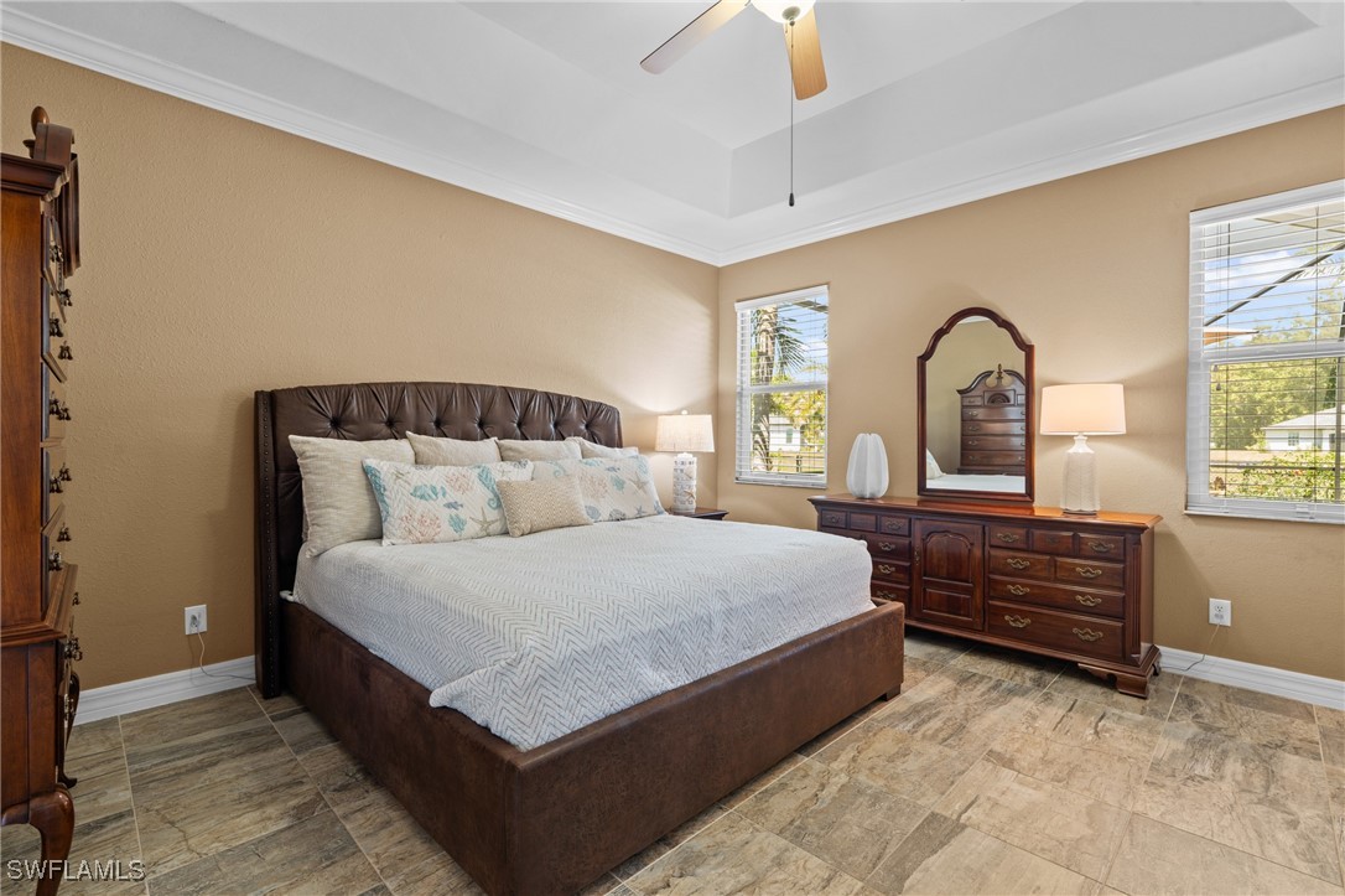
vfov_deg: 73.7
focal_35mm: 16
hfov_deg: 96.8
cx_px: 672
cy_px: 448
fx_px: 597
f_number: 9
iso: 200
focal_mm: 16
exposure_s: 1.6
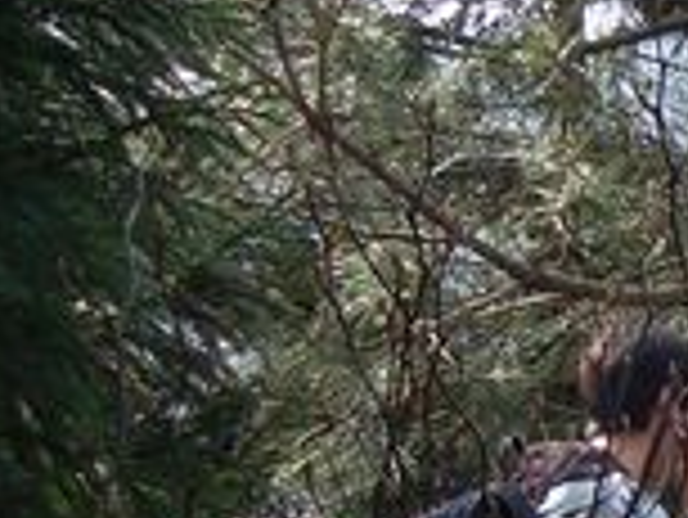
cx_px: 1524
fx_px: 3362
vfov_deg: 8.7
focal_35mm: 169
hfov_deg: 10.4
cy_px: 610
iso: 80
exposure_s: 1/350
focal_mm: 6.3
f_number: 2.8
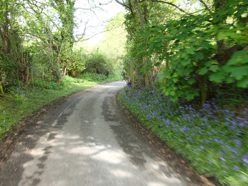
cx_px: 124
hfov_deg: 56.8
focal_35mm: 32
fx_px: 229
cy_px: 93
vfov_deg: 44.2
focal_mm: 5.87
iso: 100
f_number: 3.2
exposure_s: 1/60
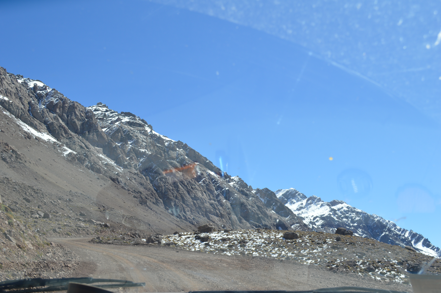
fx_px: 477
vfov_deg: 34.1
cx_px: 220
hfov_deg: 49.6
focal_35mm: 39
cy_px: 146
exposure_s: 1/250
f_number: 8
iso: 100
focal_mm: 26
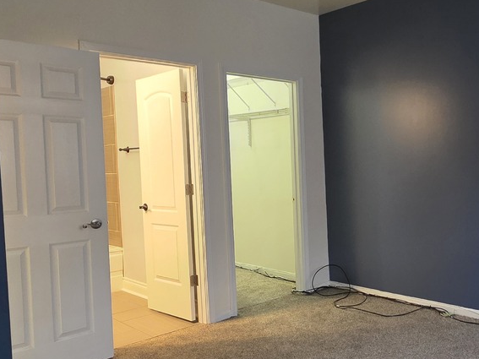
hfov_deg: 51.0
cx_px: 400
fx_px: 457
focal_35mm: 33
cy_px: 184
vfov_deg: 42.9
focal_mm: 2.2
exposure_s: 1/60
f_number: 1.9
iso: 800
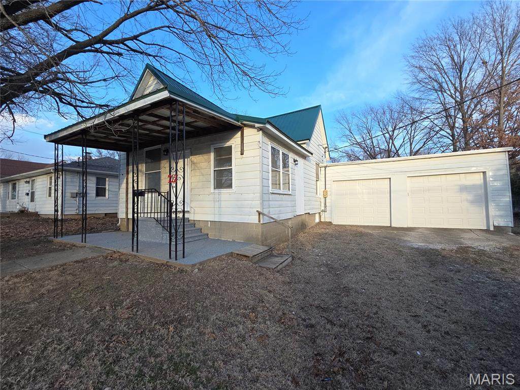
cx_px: 260
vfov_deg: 89.9
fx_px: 195
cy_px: 195
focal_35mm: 13
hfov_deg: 106.2
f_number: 2.2
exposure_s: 1/332
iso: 50
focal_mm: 2.2
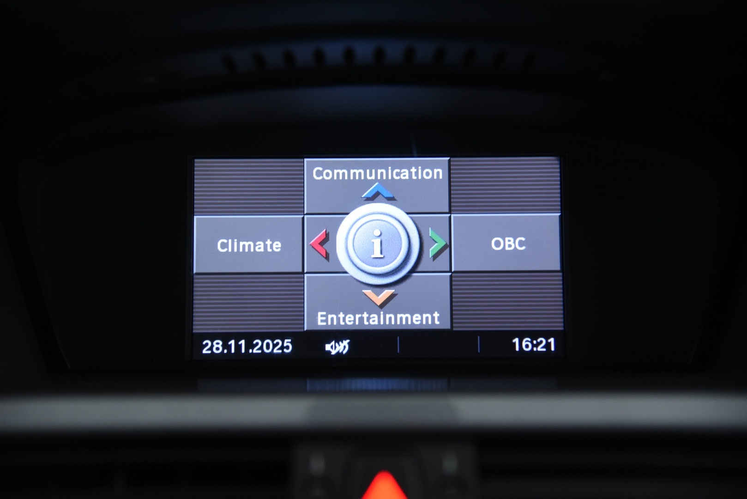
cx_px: 374
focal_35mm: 75
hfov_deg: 27.0
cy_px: 250
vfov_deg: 18.2
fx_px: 1557
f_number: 4
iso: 4000
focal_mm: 75
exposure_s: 1/60
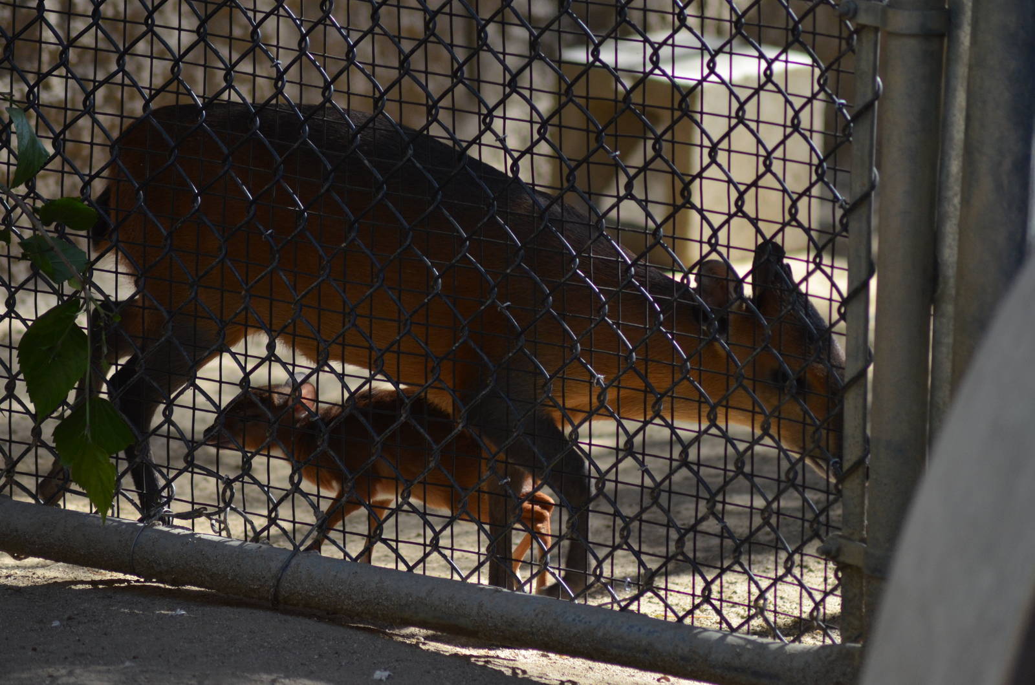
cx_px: 518
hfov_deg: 6.0
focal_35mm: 345
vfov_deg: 4.0
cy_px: 342
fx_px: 9899
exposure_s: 1/1000
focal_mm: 230
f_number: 5
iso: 800
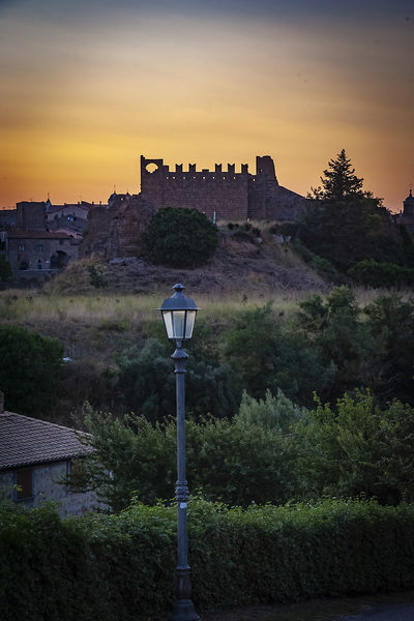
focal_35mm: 105
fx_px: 1811
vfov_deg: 19.5
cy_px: 310
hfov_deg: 13.0
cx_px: 207
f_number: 13
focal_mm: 105
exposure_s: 1/200
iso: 1600
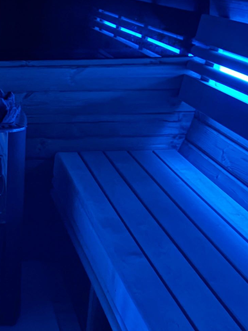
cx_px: -31
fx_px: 650
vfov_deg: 27.0
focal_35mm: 68
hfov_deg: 20.5
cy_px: 328
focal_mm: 5.96
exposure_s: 1/2
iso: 4000
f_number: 1.6
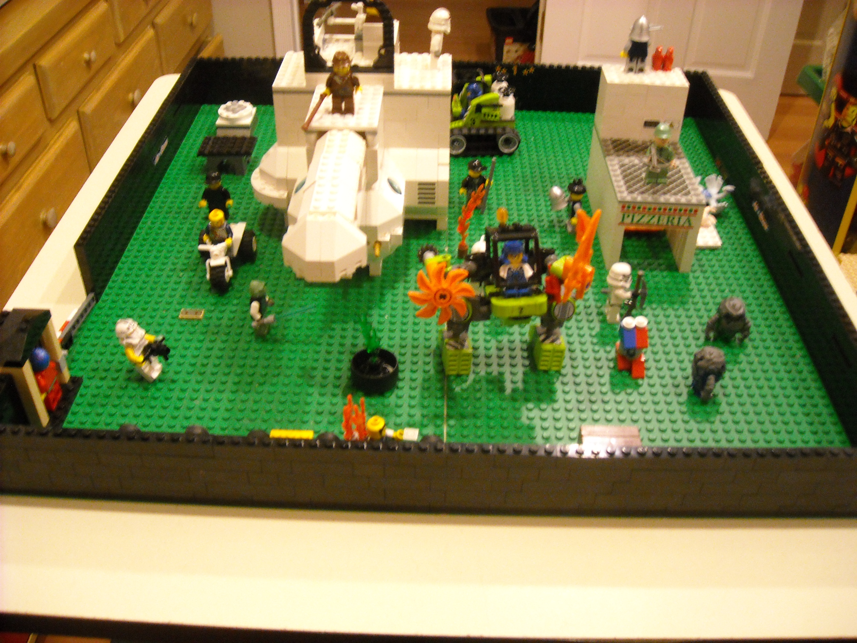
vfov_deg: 40.7
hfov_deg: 52.6
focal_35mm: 35
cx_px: 428
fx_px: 867
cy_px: 322
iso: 400
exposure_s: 1/12
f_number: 2.8
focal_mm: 5.7
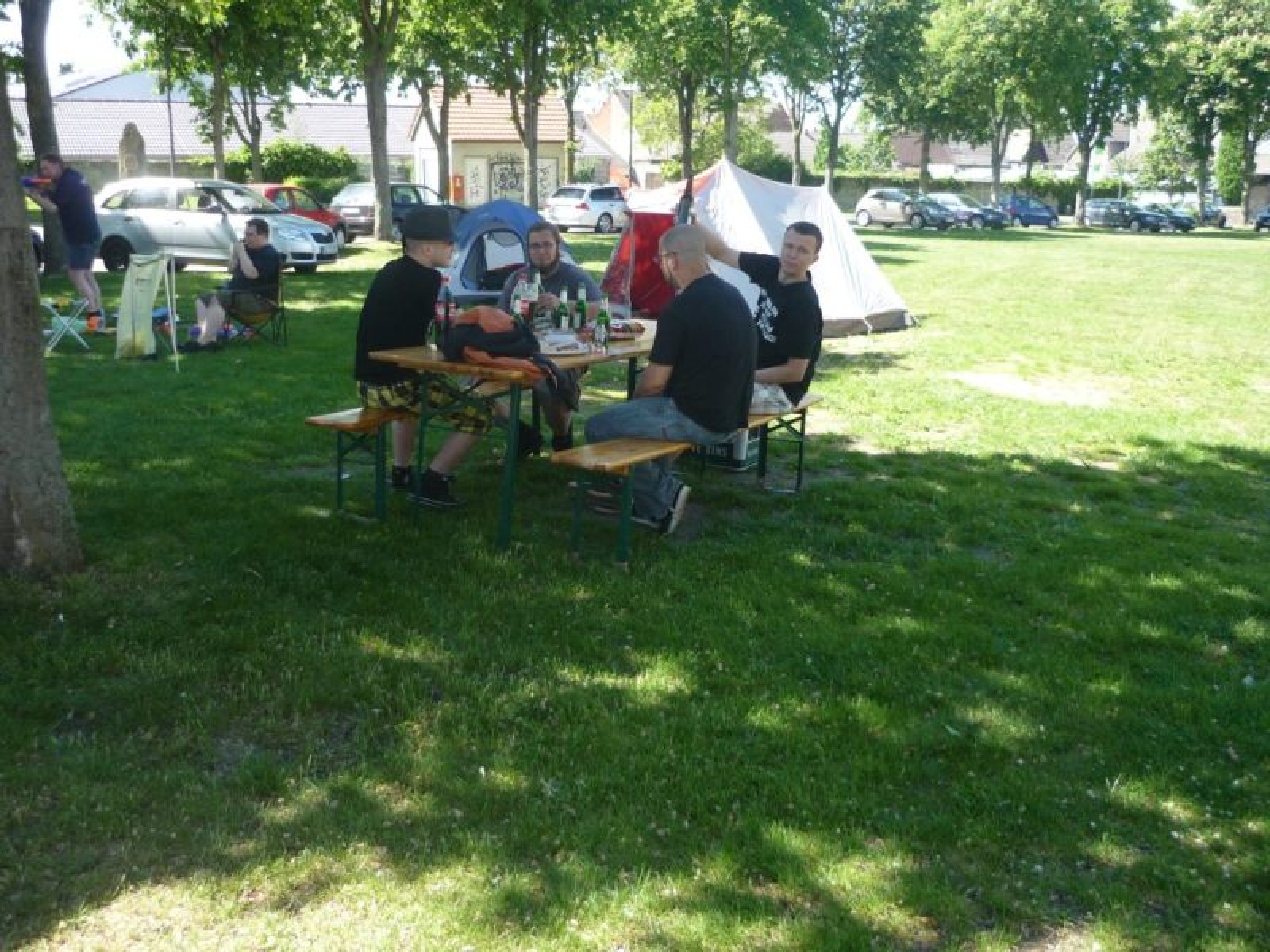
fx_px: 1211
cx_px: 635
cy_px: 476
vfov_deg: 42.9
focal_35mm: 33
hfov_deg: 55.4
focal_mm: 5.5
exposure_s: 1/200
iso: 100
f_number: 2.8
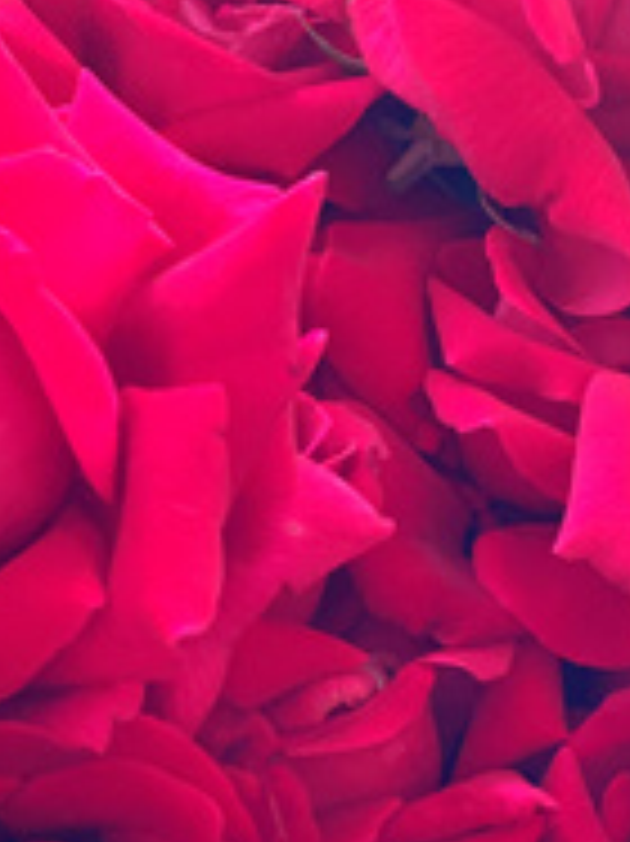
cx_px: 457
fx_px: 3377
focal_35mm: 139
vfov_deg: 14.2
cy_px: 333
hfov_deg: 10.6
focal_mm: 6
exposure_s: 1/122
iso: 125
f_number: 2
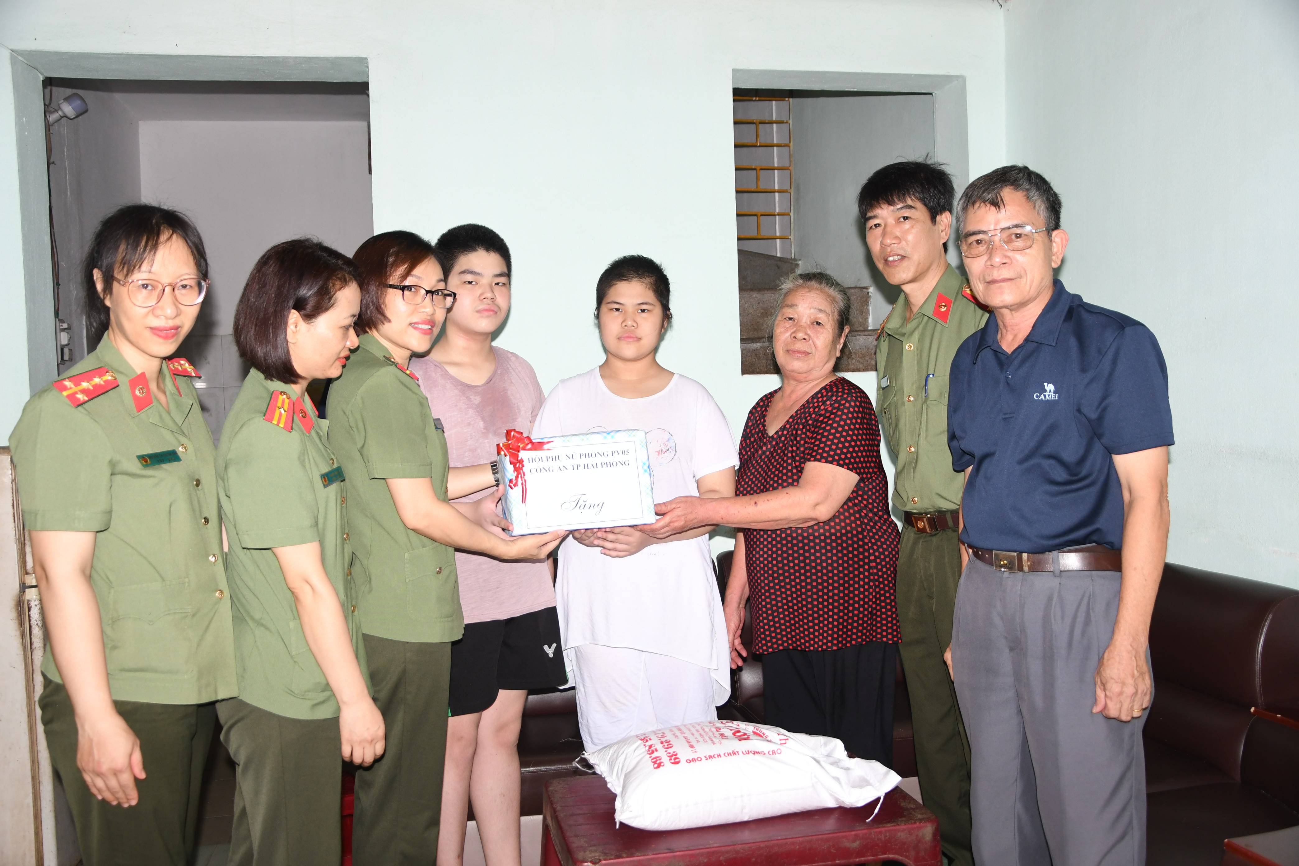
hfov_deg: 57.2
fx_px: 1191
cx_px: 650
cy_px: 433
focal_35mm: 33
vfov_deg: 40.0
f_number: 4
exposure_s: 1/250
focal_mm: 22
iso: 640
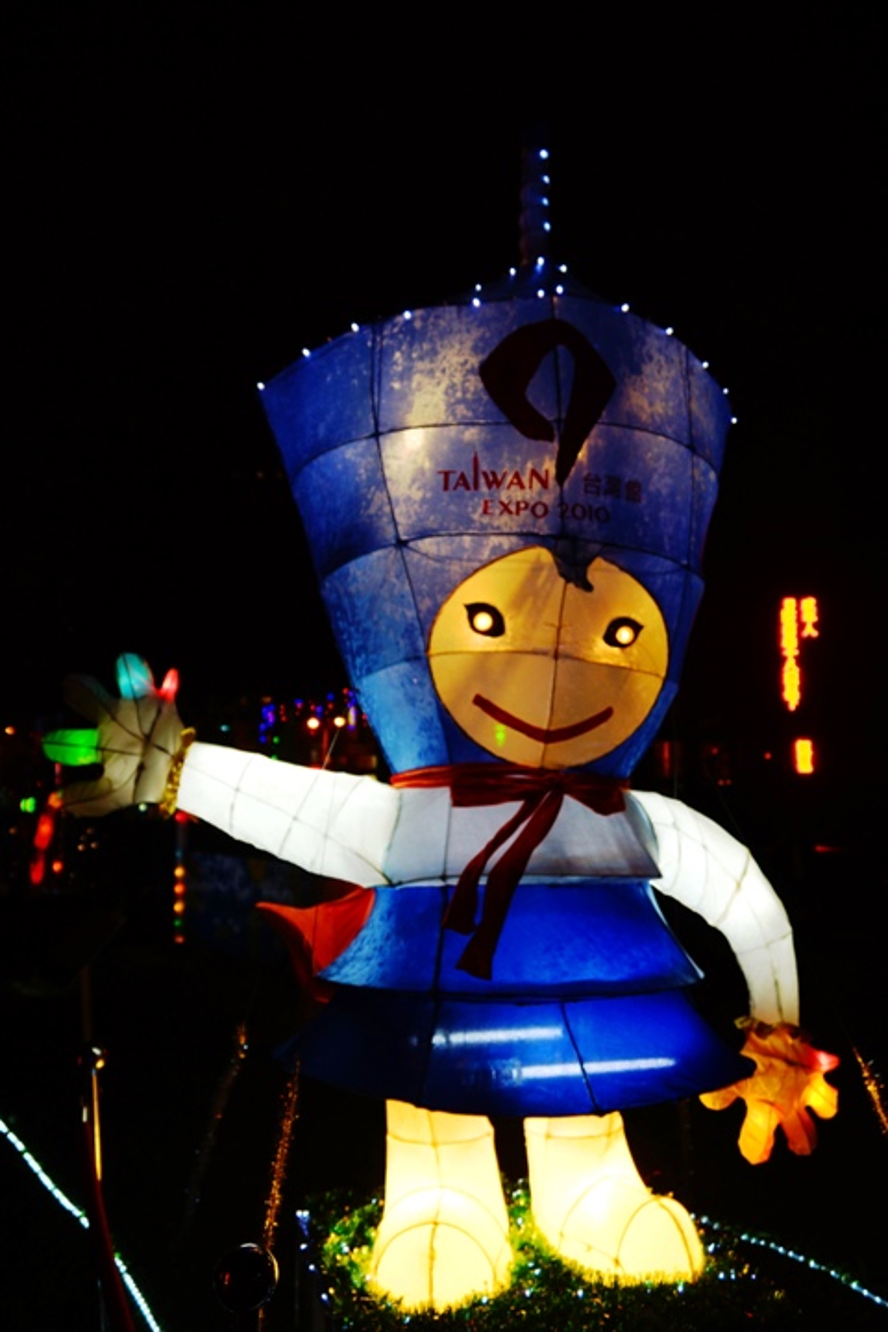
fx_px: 1110
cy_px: 666
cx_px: 444
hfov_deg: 43.6
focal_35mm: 30
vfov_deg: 61.9
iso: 200
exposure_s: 1/50
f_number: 2.8
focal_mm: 20
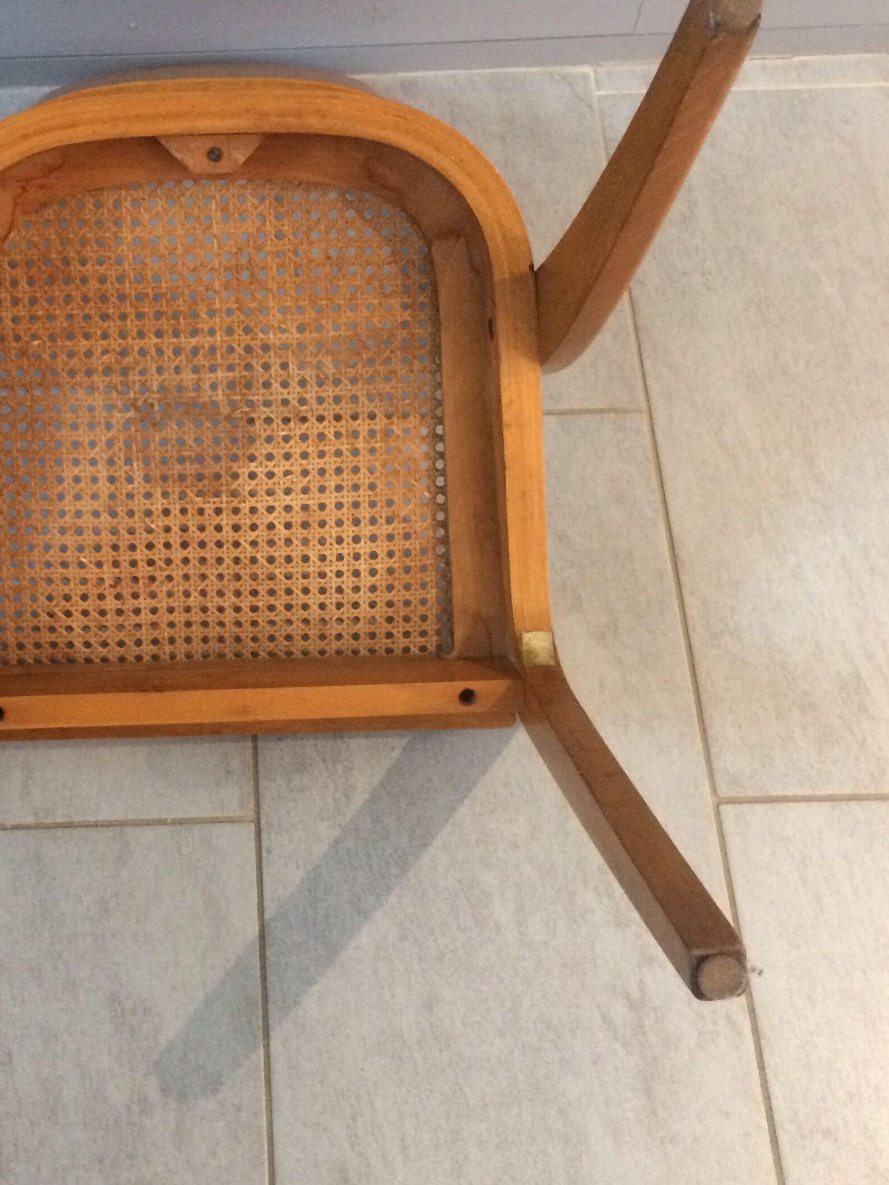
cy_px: 548
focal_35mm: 45
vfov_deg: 42.0
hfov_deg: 31.7
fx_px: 1540
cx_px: 233
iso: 320
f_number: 2.2
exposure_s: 1/20
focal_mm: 4.15
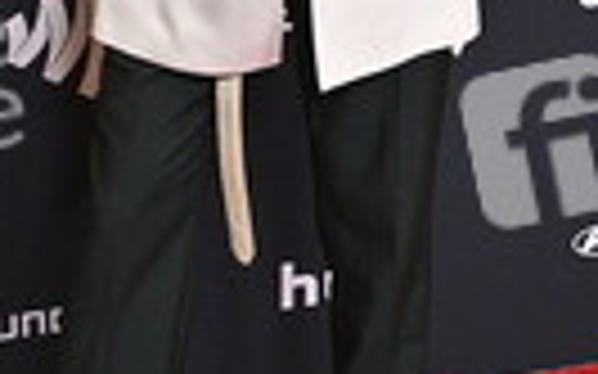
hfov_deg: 15.2
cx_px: 283
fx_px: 2248
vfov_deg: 9.3
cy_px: -104
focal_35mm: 138
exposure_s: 1/250
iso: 4000
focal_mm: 45
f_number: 5.6
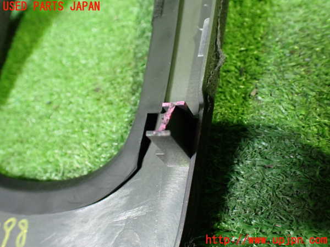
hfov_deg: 60.0
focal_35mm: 30
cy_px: 124
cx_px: 165
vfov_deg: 46.8
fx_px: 286
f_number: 2.3
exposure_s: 1/30
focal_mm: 5.4
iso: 800
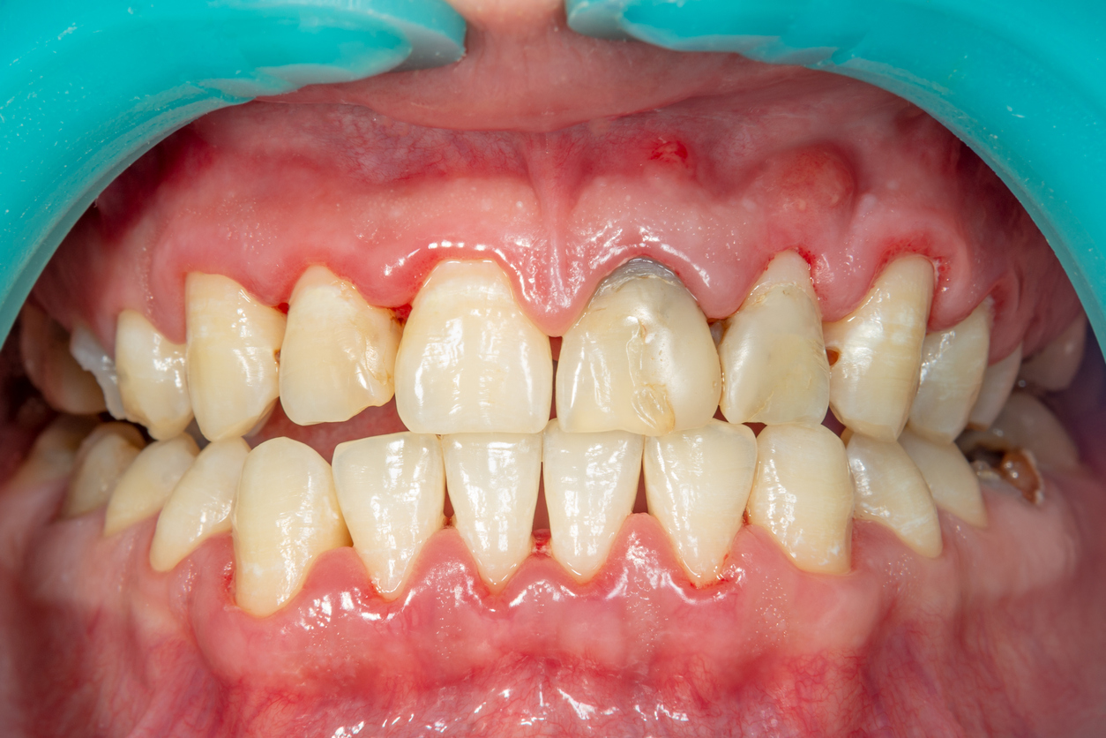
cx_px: 553
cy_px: 369
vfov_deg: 12.2
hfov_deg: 18.2
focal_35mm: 112
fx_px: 3456
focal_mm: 75
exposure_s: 1/250
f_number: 16
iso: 100
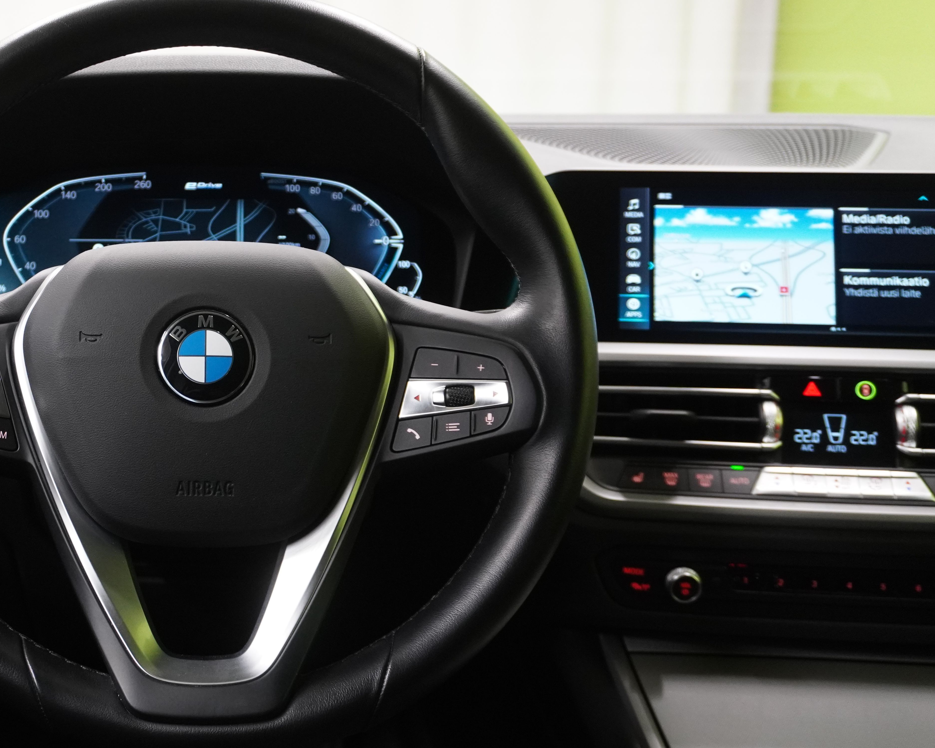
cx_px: 194
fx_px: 1432
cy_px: 362
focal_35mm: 52
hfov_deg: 35.1
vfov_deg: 29.3
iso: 1600
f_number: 4
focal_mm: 23
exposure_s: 1/40
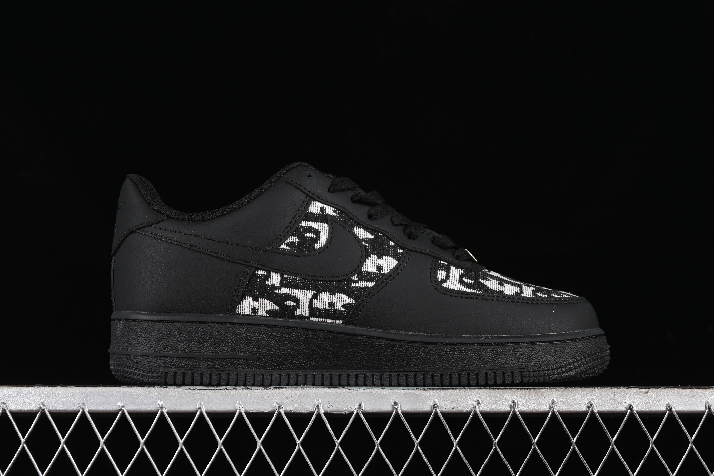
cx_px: 357
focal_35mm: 75
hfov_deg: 27.0
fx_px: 1487
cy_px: 238
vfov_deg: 18.2
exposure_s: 1/60
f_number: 6.3
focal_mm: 50
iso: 160
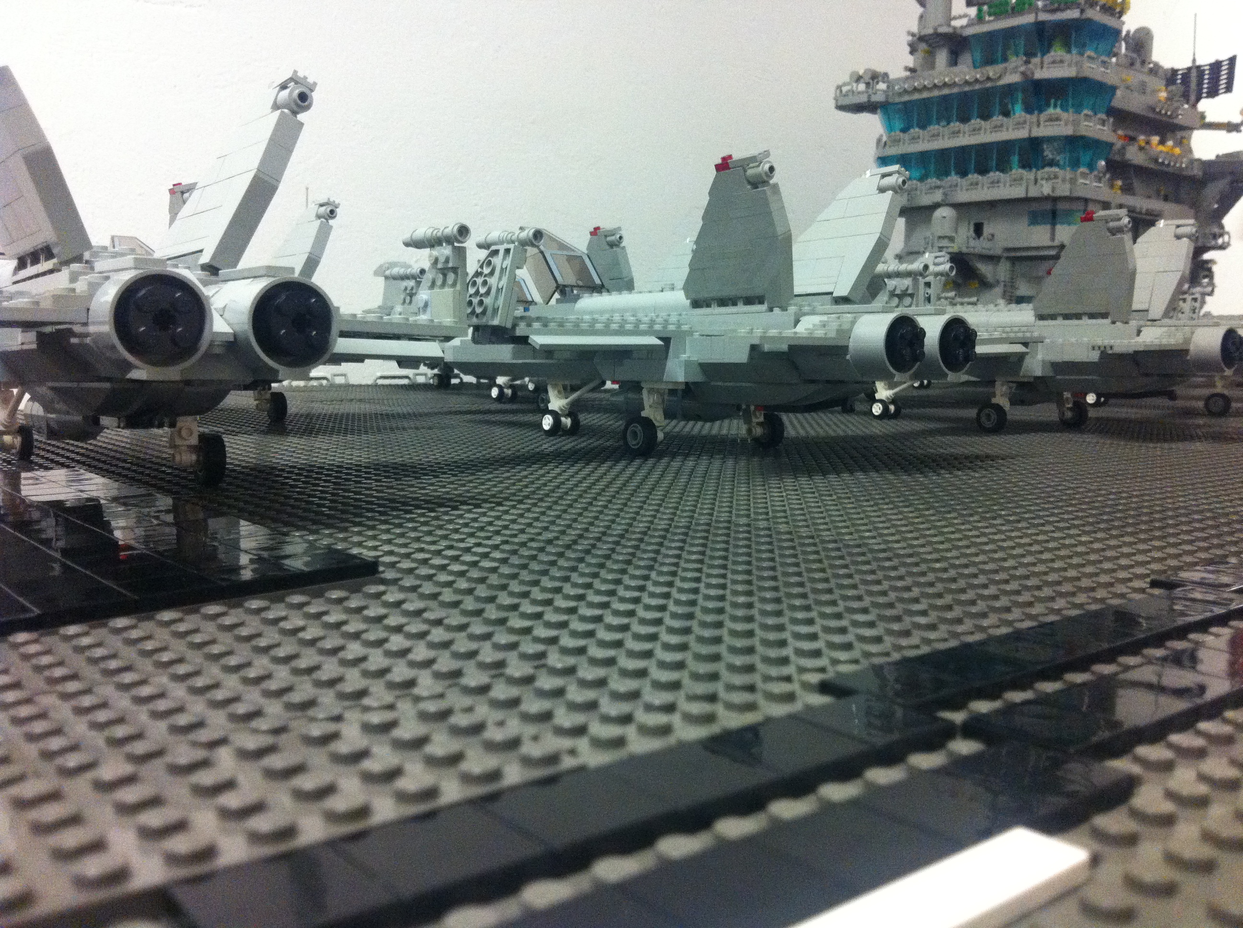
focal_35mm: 35
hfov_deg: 52.7
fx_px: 1255
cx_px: 622
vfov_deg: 40.6
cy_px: 464
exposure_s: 1/17
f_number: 2.8
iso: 400
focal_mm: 3.85
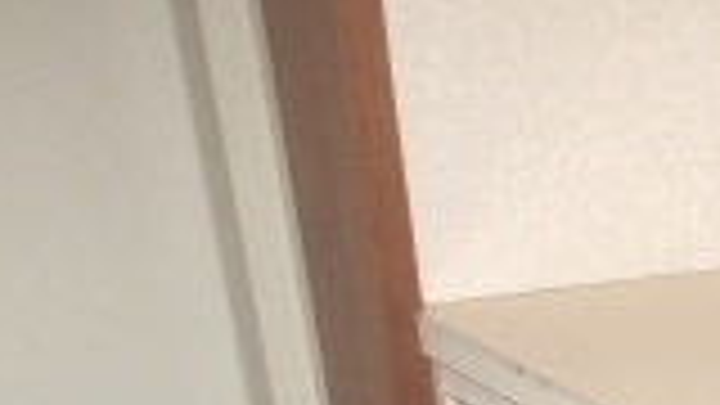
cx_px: 1130
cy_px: 1035
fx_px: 1661
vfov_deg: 11.2
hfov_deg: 20.4
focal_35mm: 87
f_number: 2.8
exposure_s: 1/60
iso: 200
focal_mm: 3.58
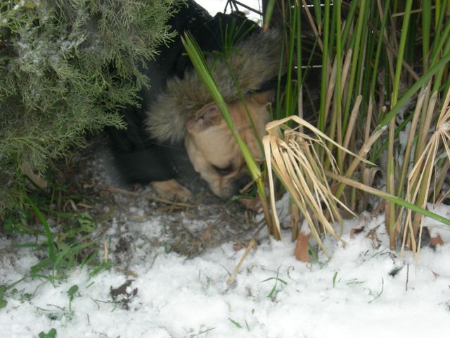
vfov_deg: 17.4
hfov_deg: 23.0
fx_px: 1105
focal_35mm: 85
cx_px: 225
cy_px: 169
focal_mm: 17.7
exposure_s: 1/30
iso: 64
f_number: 4.1
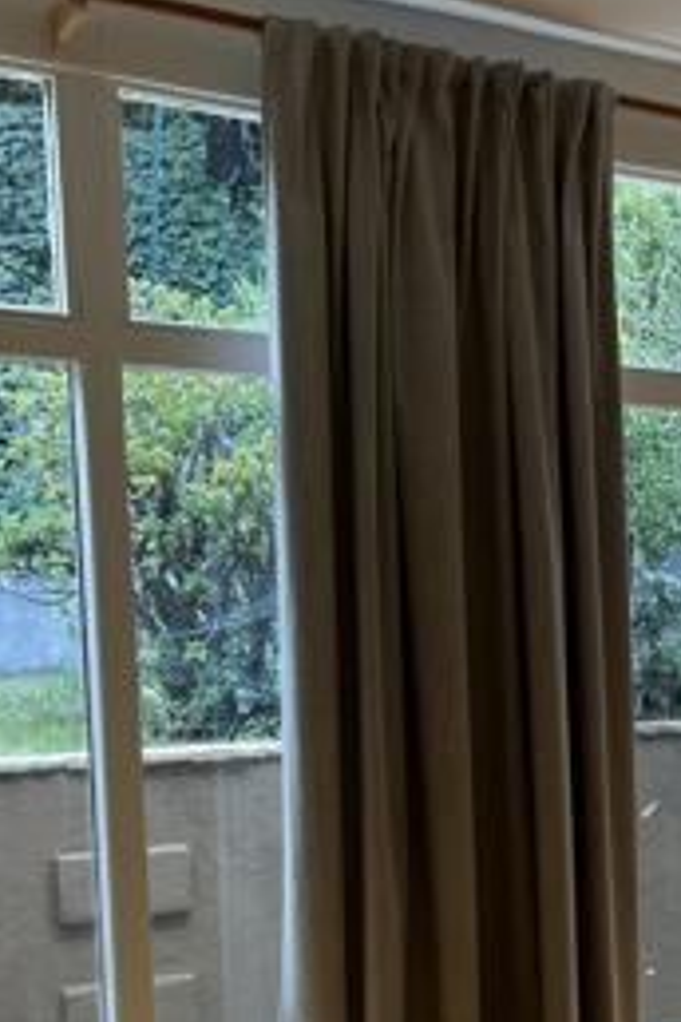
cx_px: 788
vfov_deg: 29.4
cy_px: 816
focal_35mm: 67
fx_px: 1901
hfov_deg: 19.3
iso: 50
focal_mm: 5.7
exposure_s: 1/120
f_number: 1.5
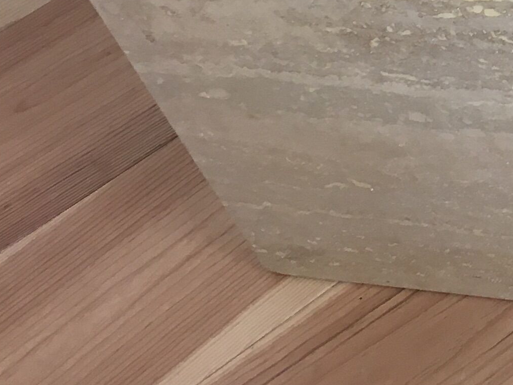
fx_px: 1704
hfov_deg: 15.4
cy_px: -212
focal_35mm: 115
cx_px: 832
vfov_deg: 12.2
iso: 25
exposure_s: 1/33
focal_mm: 4.15
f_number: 2.2
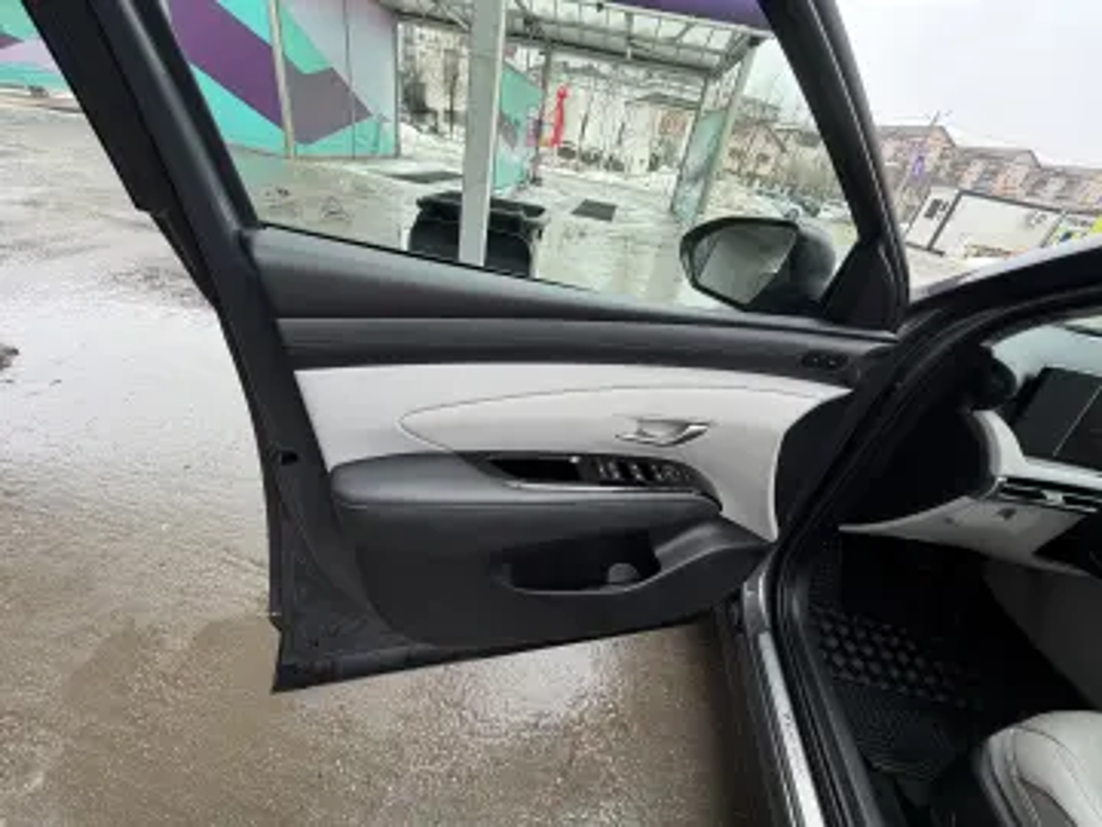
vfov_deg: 85.7
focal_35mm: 14
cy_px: 414
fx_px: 446
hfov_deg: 102.1
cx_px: 551
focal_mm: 2.22
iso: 40
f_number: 2.2
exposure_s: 1/242
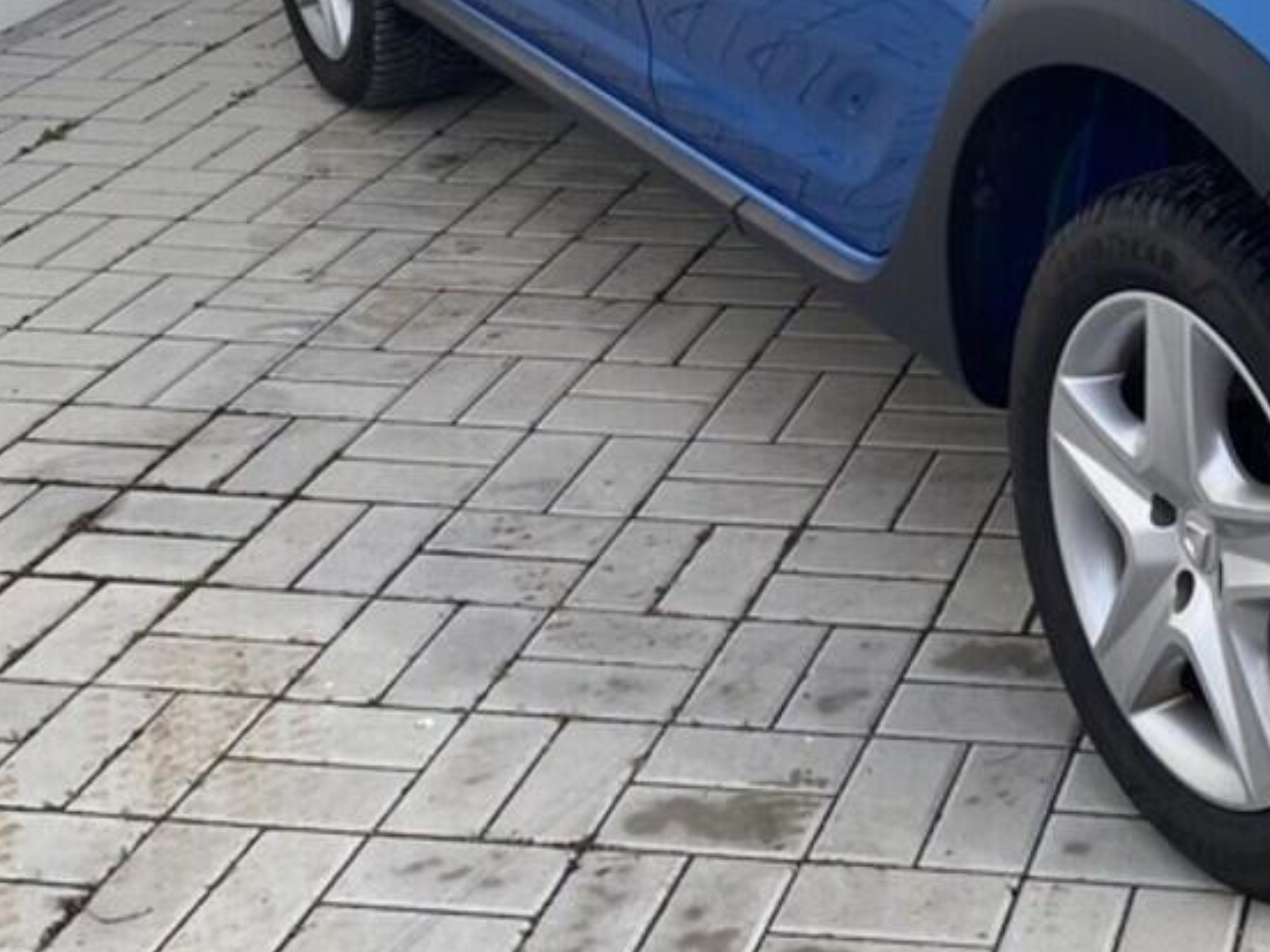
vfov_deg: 21.0
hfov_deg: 26.8
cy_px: 30
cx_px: 1316
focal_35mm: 68
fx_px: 2494
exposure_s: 1/884
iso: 32
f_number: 1.8
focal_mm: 4.25
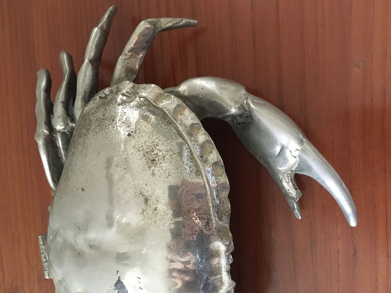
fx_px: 328
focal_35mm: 29
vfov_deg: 48.2
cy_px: 146
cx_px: 196
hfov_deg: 61.7
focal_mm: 4.15
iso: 320
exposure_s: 1/17
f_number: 2.2
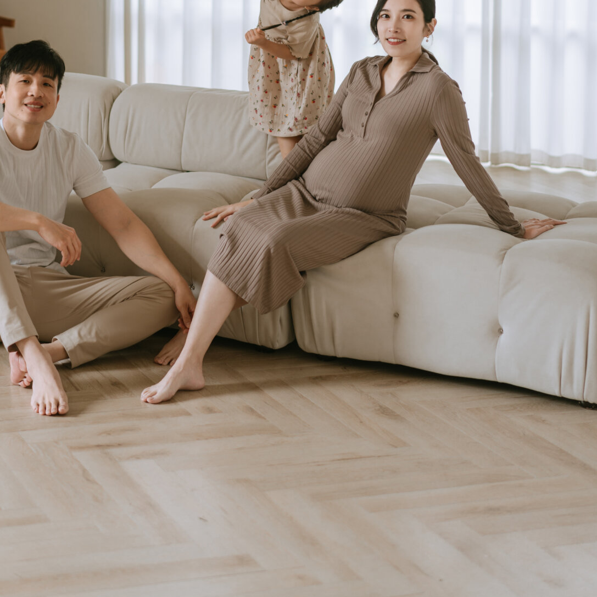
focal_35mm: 86
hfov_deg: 20.1
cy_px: 55
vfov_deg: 19.8
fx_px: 1678
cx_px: 234
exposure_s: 1/250
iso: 100
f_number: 2
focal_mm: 55
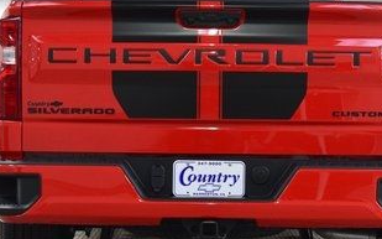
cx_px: 211
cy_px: 111
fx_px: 1187
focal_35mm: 114
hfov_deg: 18.3
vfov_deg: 11.5
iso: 1600
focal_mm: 36
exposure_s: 1/60
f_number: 5
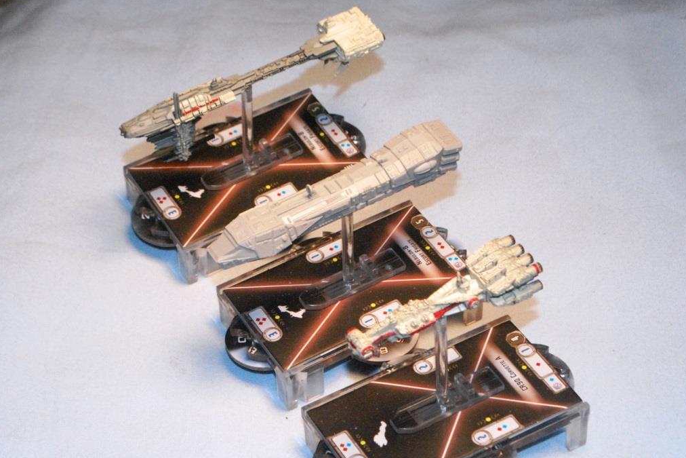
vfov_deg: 16.4
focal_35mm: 84
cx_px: 342
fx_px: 1591
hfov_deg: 24.3
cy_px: 228
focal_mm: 55
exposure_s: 1/200
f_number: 16
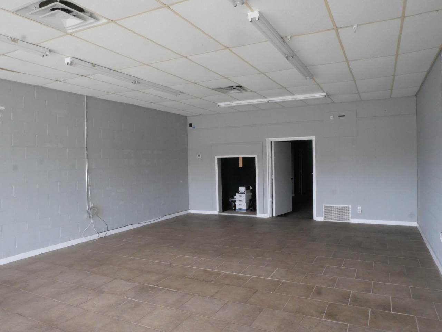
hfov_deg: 71.6
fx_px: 306
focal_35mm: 24
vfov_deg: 56.8
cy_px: 166
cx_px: 221
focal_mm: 12
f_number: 22
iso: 3200
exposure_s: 1/4
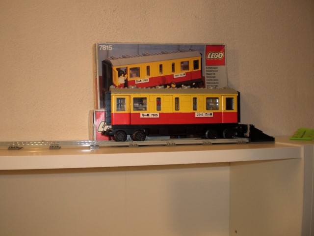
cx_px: 157
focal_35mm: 38
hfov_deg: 49.0
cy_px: 118
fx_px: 345
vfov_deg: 37.7
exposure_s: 1/60
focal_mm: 6.3
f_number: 3.1
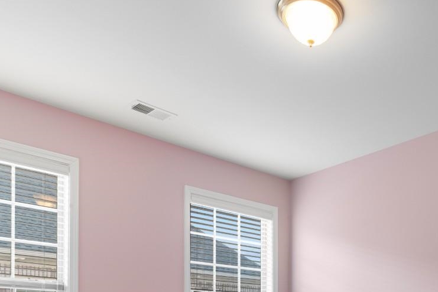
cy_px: 316
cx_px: 370
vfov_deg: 33.4
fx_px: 426
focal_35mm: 35
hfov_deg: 50.1
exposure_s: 1/13
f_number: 4.8
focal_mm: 11
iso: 100
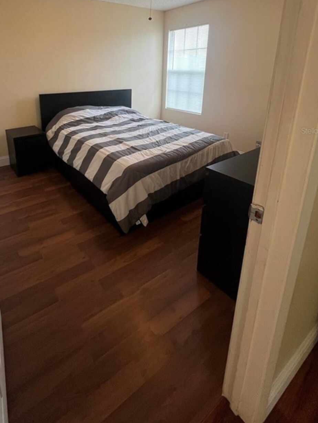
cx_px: 116
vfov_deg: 83.7
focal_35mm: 18
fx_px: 220
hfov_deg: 70.2
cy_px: 130
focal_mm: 1.57
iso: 200
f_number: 1.8
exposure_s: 1/60
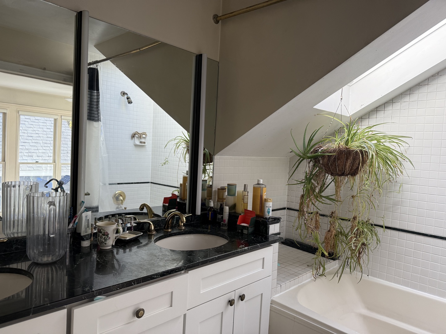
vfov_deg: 56.8
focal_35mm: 24
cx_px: 223
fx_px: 309
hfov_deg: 71.6
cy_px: 167
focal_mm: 6.76
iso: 100
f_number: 1.78
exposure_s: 1/301
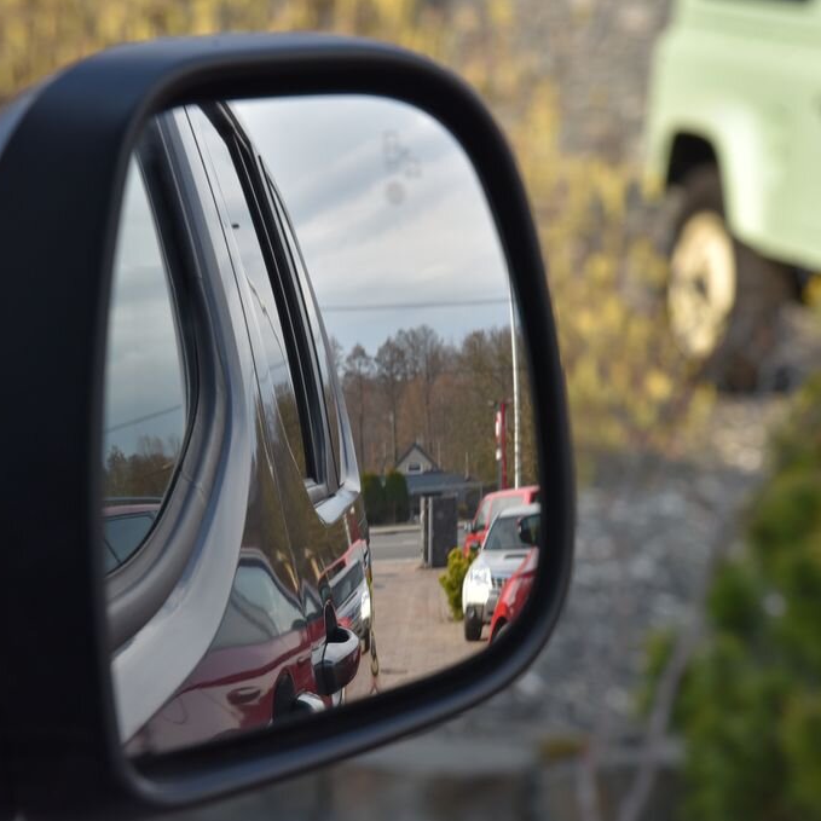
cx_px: 260
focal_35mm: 154
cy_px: 411
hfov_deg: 11.3
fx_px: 4132
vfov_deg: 11.3
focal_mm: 120
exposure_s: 1/320
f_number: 9
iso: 500
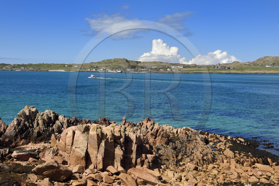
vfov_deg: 28.0
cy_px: 93
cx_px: 140
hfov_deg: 41.1
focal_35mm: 48
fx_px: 372
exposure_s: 1/250
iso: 200
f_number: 14
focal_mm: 48
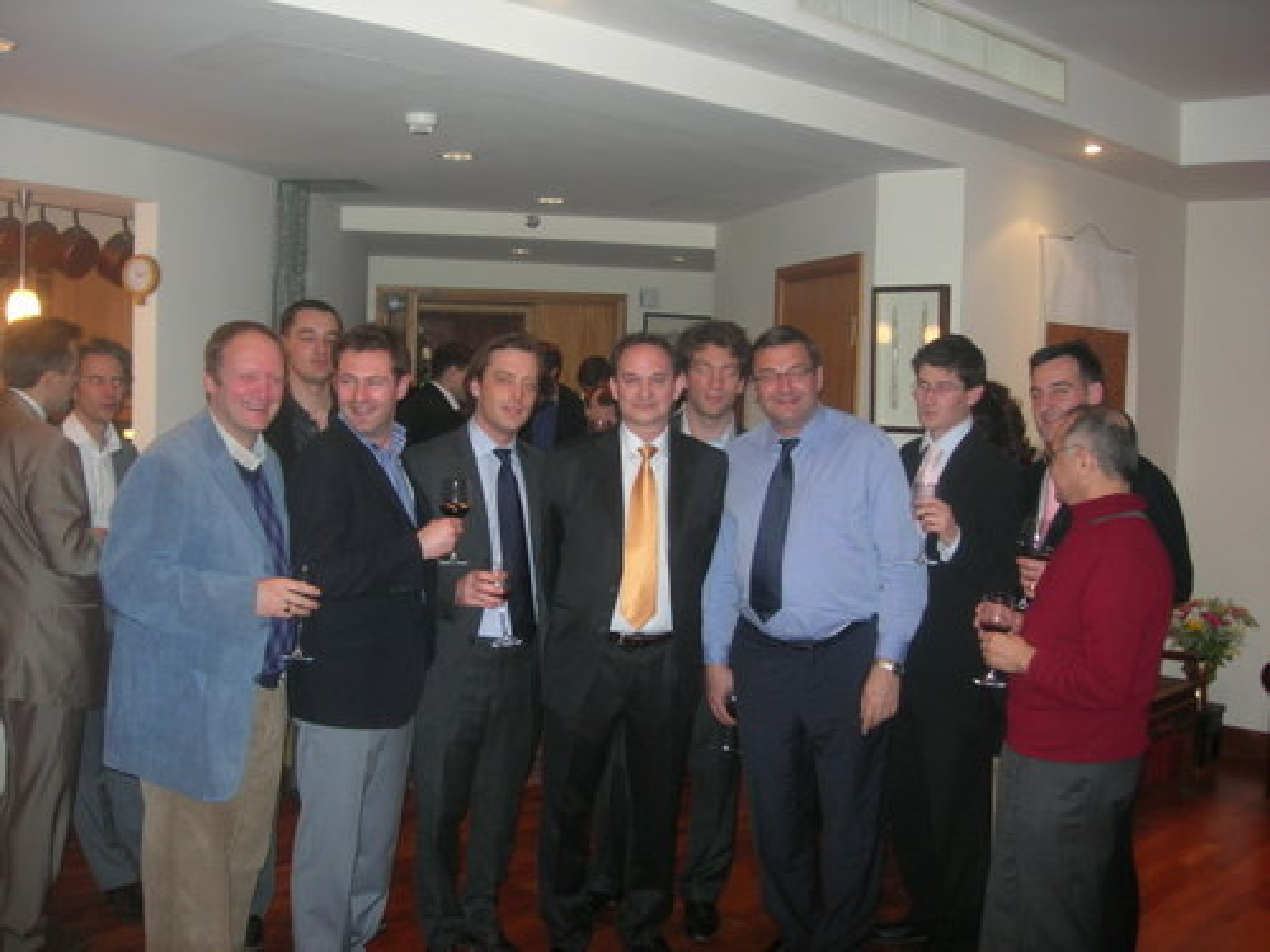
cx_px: 635
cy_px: 476
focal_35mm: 38
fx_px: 1394
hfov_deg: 49.0
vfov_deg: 37.7
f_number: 2.8
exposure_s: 1/60.1
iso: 102
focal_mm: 7.8
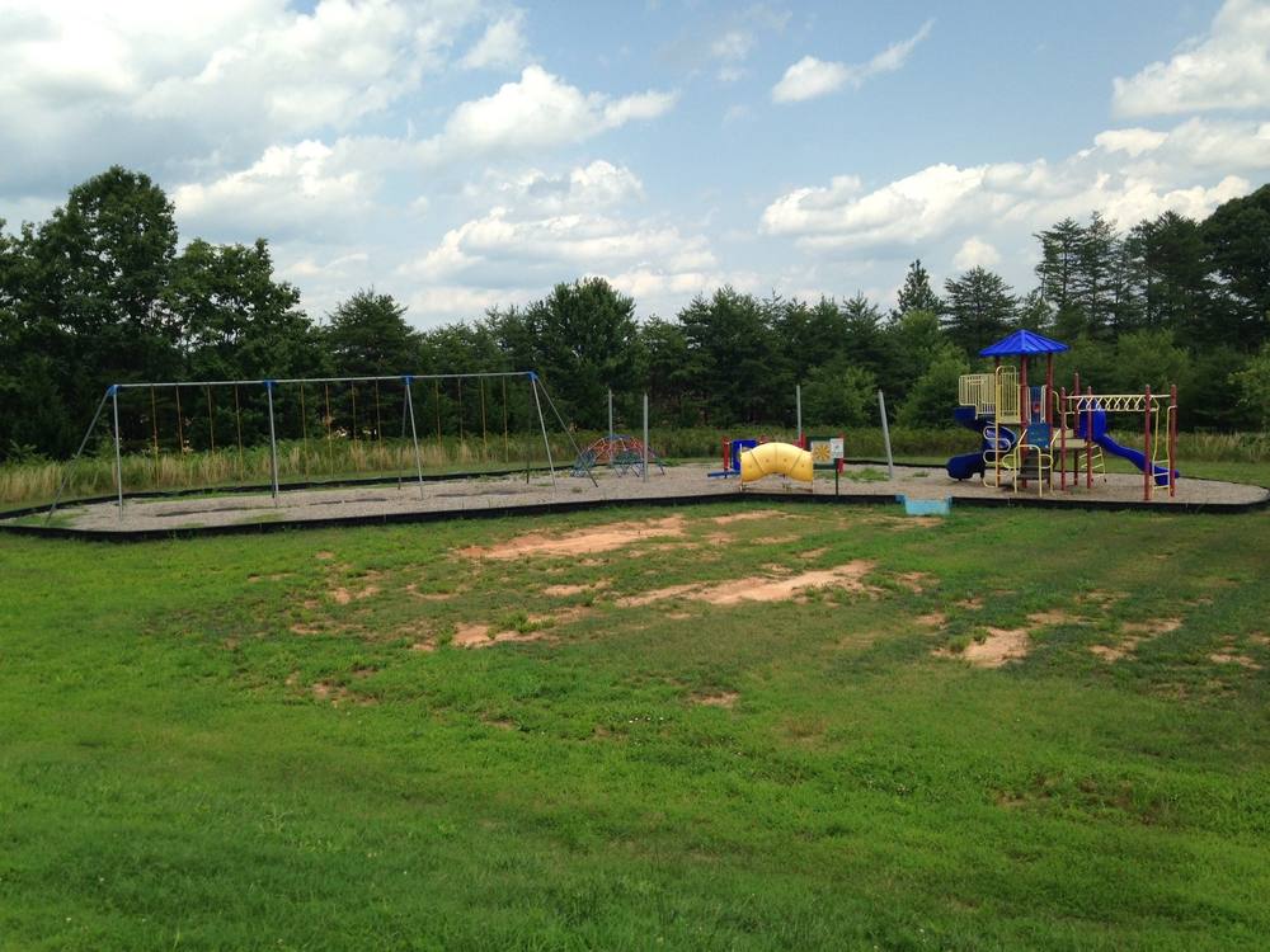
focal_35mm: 33
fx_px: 1211
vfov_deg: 42.9
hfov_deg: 55.4
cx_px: 635
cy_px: 476
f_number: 2.4
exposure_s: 1/1595
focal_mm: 4.12
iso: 50
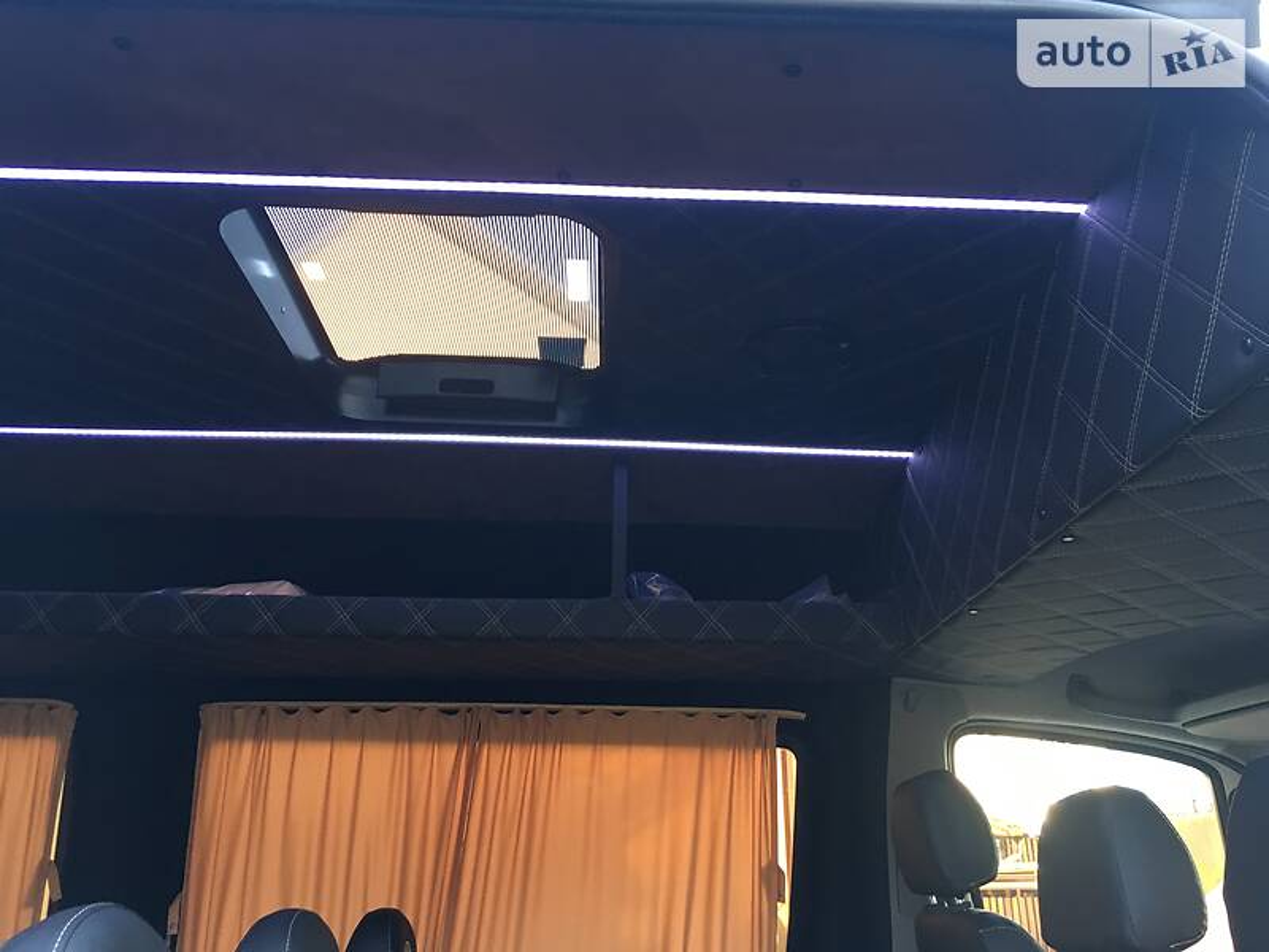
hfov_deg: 61.7
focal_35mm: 29
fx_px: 1063
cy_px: 476
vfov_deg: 48.2
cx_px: 634
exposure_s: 1/33
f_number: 2.2
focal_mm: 4.2
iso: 50
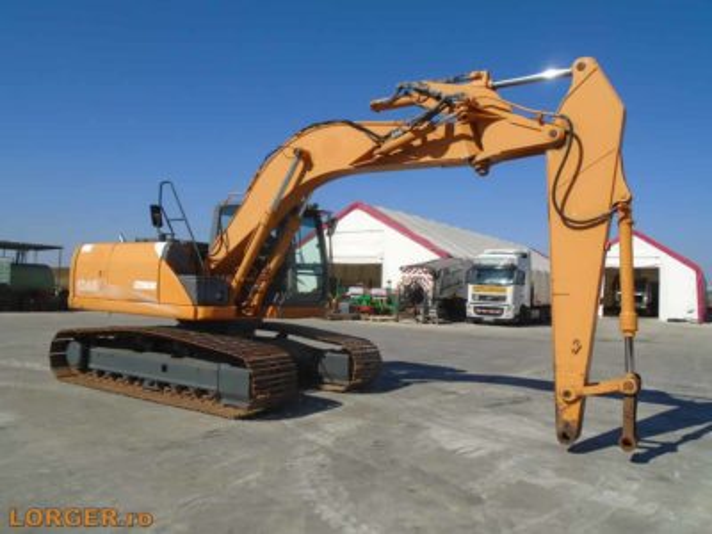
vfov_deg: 53.1
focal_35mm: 26
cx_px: 356
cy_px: 267
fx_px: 535
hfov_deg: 67.3
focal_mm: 4.6
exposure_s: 1/250
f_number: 8
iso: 100
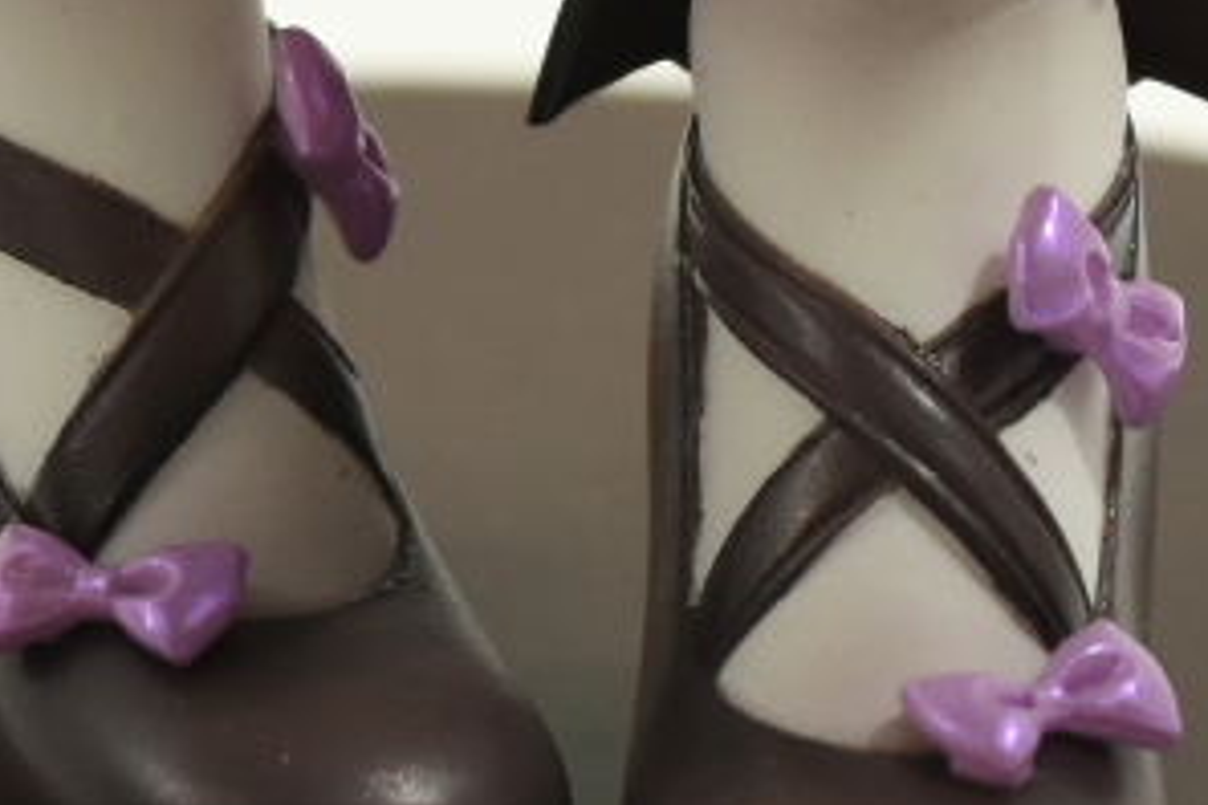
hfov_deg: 5.2
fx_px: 13186
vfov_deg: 3.5
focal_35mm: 393
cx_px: 167
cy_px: 813
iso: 640
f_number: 8
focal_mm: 48
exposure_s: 1/500
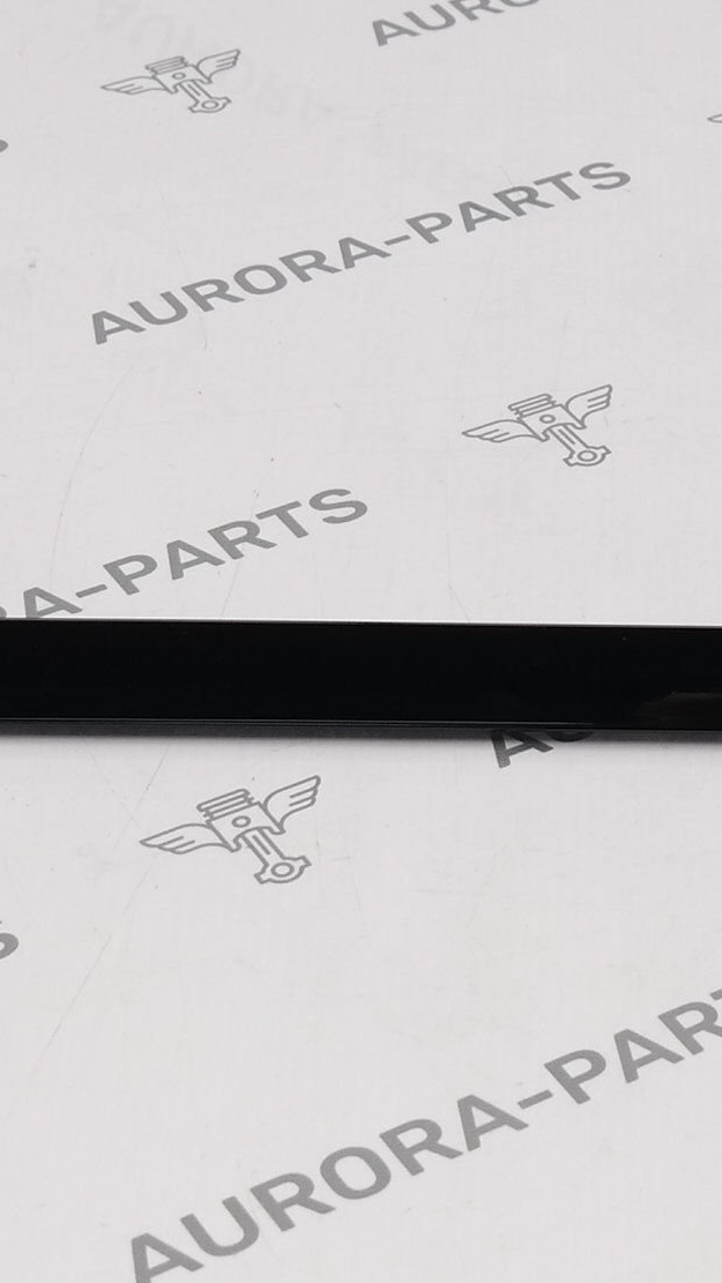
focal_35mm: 110
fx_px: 3744
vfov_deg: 19.4
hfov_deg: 10.6
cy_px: 700
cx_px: 1139
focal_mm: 20
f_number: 4
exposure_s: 1/125
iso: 100
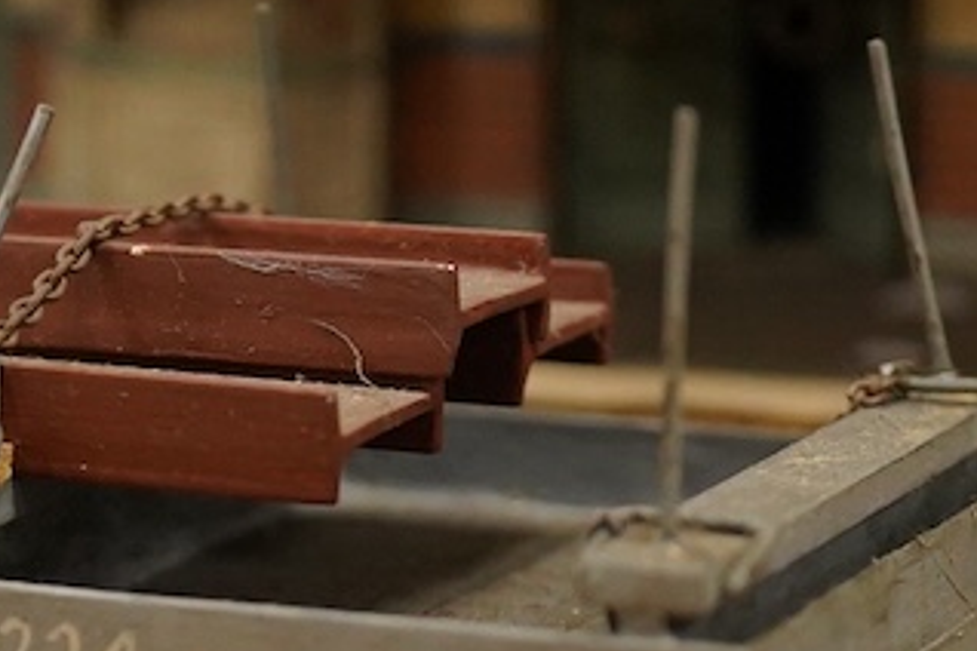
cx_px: 210
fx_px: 4315
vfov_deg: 8.6
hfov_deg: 12.9
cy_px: 633
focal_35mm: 159
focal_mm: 30
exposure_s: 1/320
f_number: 4.5
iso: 2500
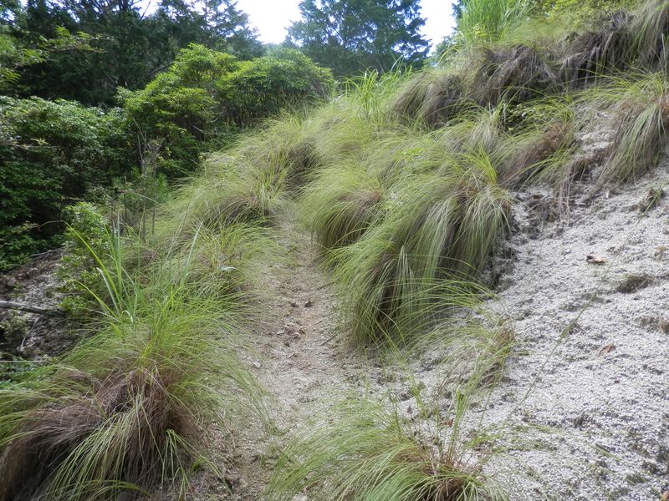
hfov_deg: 69.4
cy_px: 250
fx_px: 483
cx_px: 334
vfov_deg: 54.9
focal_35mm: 25
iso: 80
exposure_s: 1/200
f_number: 3
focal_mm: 4.5
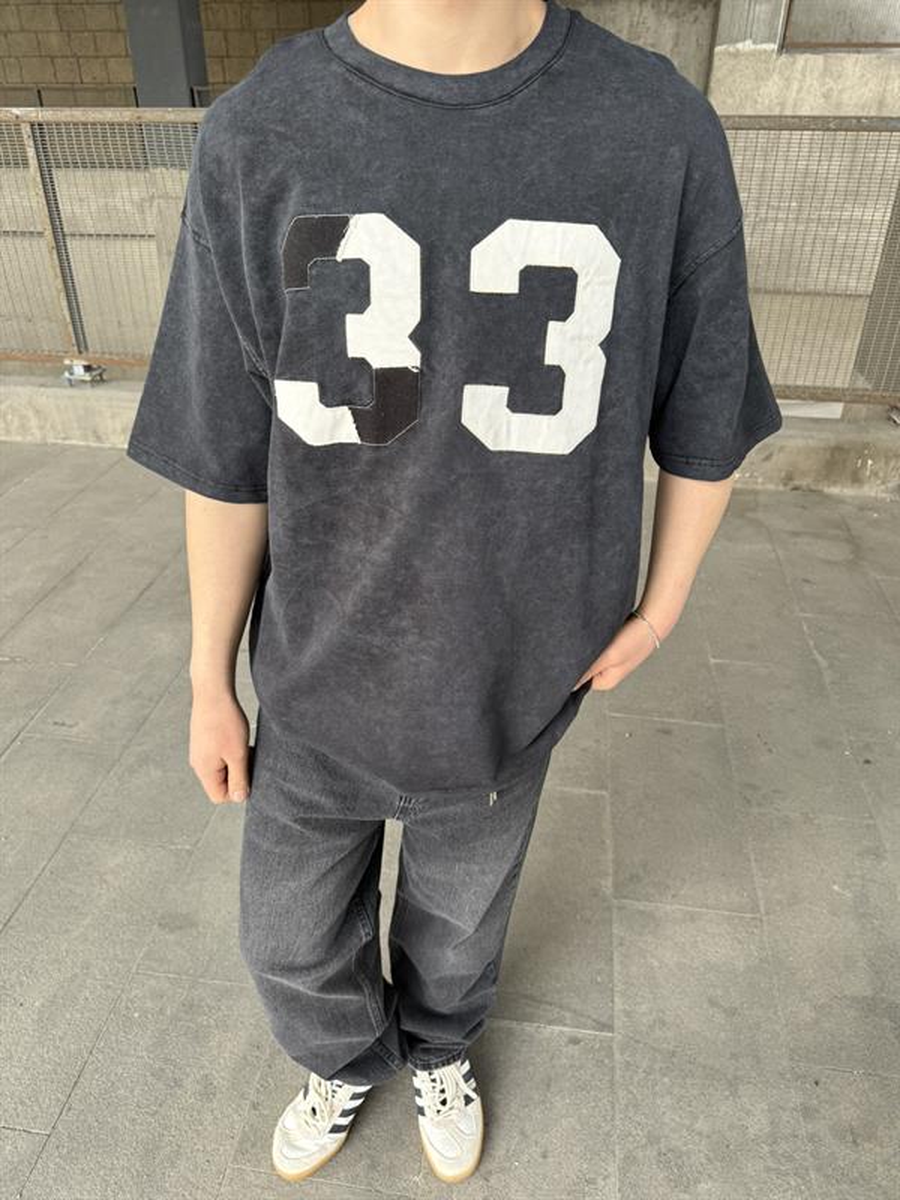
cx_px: 450
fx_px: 832
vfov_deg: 71.6
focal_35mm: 24
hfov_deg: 56.8
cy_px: 600
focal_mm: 6.76
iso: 100
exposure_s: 1/243
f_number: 1.78
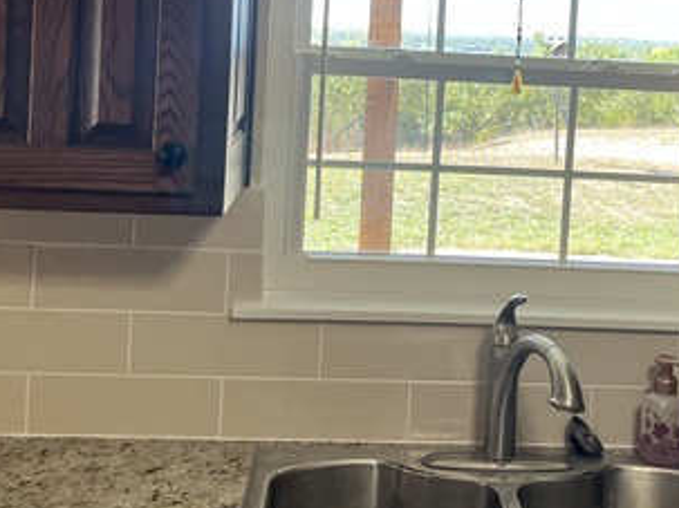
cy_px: 76
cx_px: 439
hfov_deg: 34.7
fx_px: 1078
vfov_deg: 25.9
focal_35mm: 55
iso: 80
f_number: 1.6
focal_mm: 5.1
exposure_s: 1/120
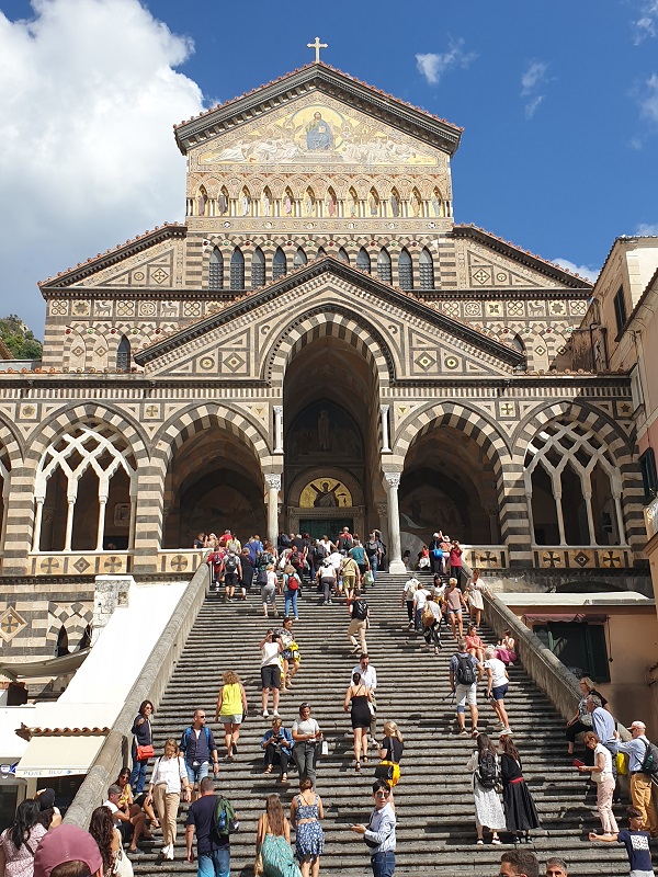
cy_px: 438
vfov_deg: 67.3
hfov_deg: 53.1
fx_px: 659
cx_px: 329
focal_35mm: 26
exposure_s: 1/1916
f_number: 2.4
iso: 50
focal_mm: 4.3
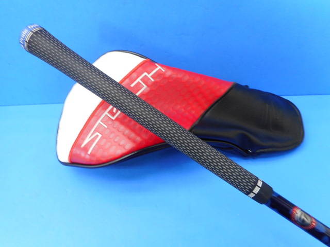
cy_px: 124
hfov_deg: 69.4
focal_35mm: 25
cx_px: 165
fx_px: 238
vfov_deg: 54.9
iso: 180
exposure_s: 1/30
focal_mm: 4.5
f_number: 3.7
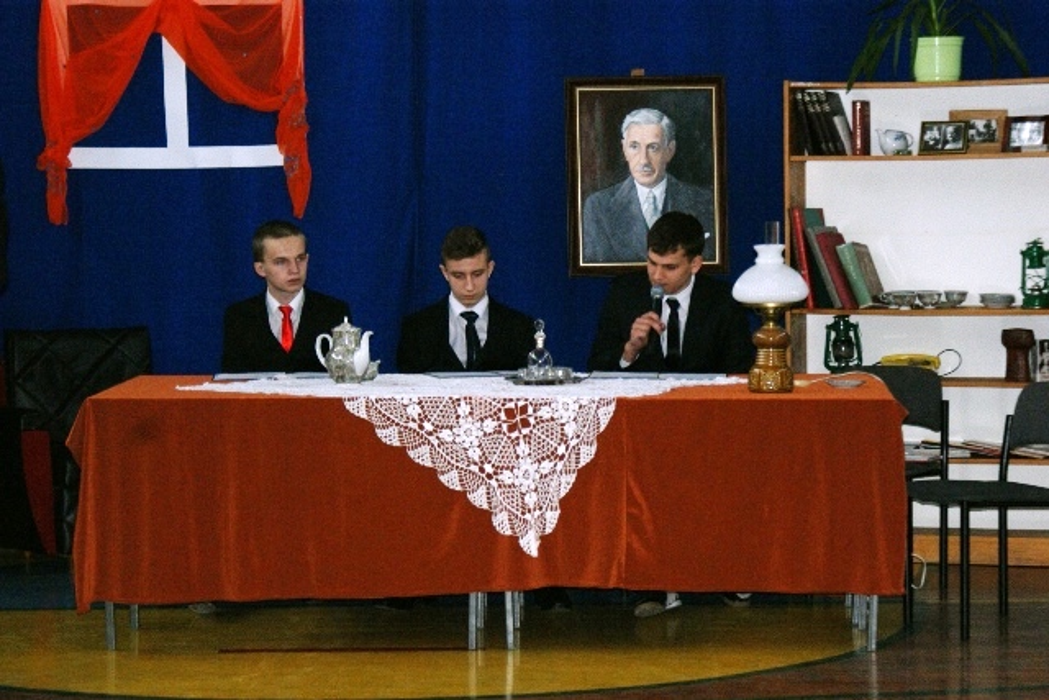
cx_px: 524
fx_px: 3060
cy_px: 350
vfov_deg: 13.0
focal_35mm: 105
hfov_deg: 19.5
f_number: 5.6
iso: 400
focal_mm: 70
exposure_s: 1/125
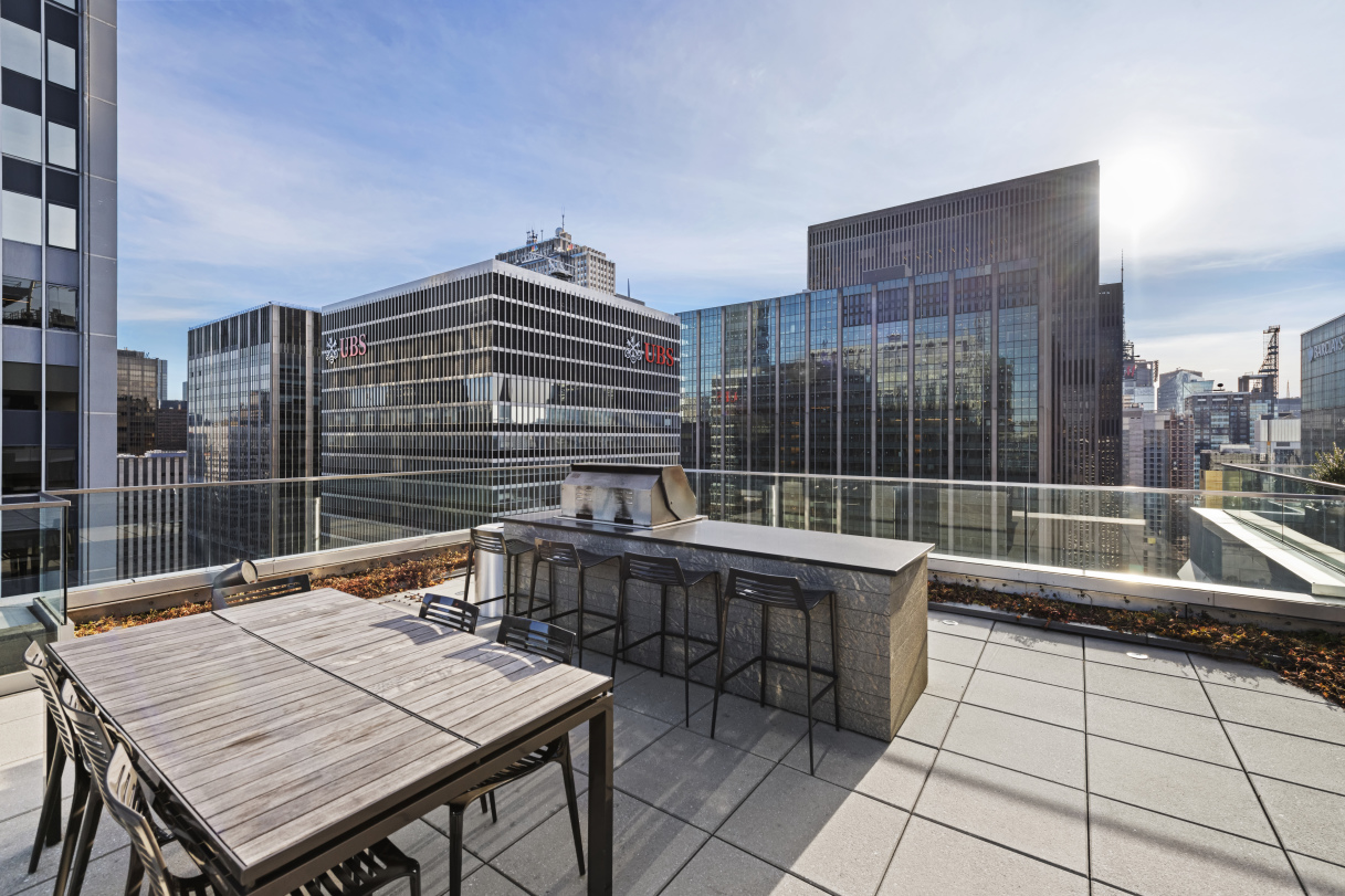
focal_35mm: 15
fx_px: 560
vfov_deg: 77.3
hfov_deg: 100.4
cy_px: 448
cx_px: 672
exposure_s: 1/400
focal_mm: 15
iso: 320
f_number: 9
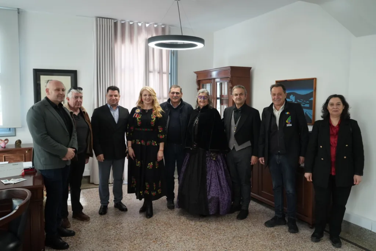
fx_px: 303
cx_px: 188
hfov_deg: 63.6
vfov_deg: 45.0
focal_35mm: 29
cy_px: 126
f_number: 4
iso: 3200
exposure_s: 1/250
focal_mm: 29
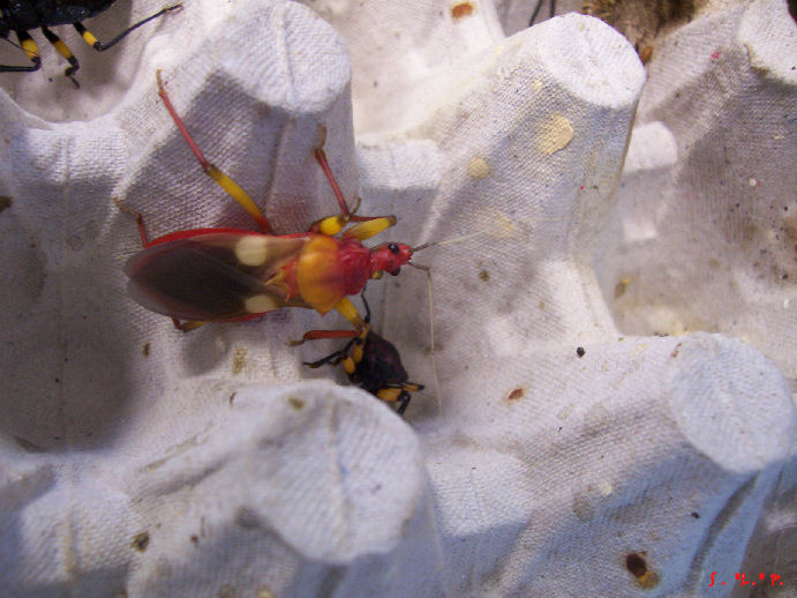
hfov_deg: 54.0
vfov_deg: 41.8
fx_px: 783
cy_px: 299
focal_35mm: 34
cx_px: 398
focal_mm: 5.6
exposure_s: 1/24.8
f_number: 2.7
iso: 160
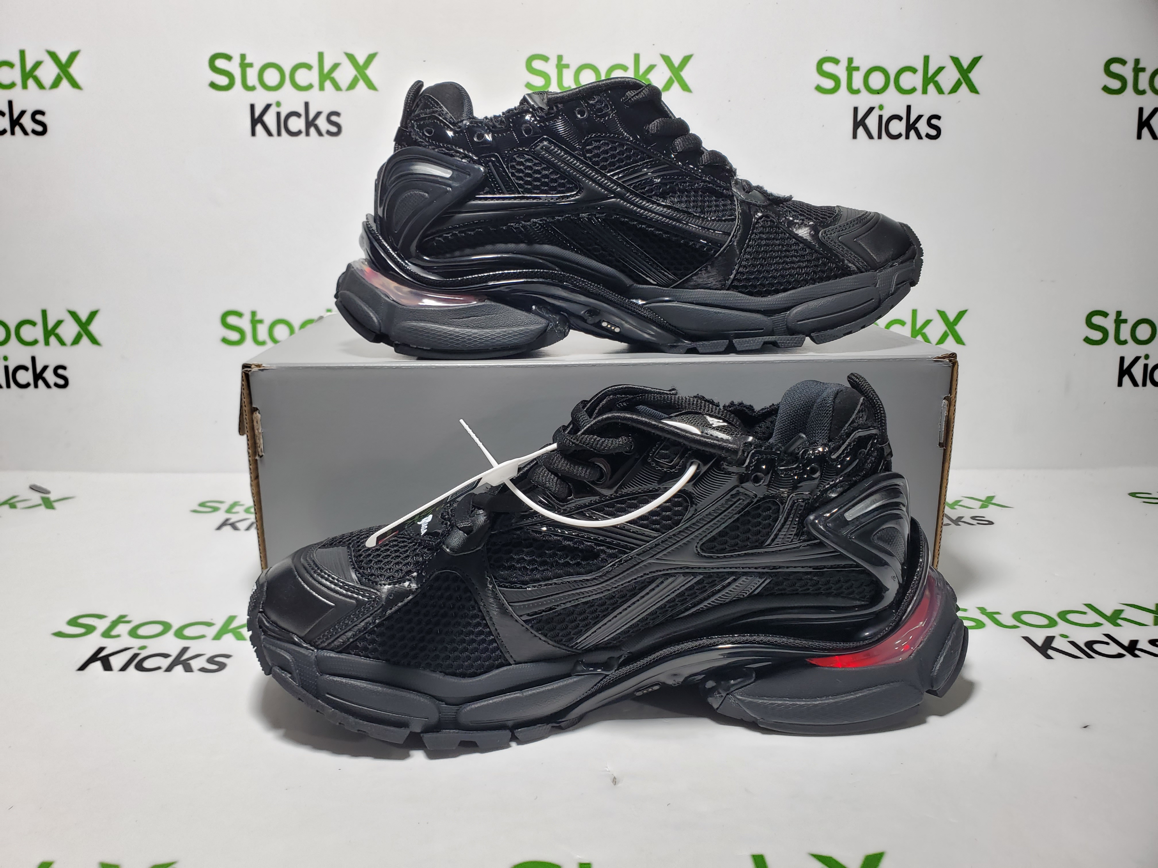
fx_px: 870
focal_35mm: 26
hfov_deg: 67.3
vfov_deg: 53.1
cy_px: 434
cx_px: 579
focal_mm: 4.3
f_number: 2.4
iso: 50
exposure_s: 1/146
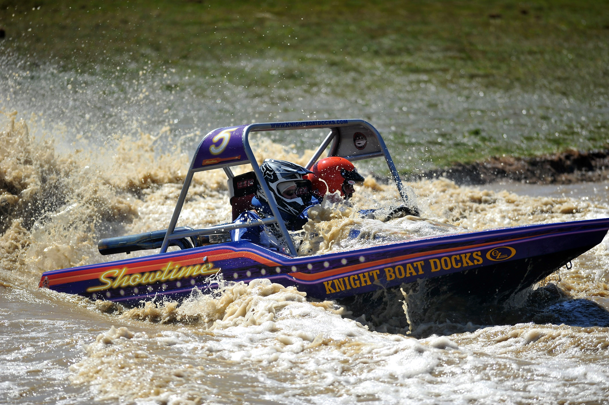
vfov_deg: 4.6
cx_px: 304
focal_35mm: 300
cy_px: 202
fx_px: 5072
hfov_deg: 6.9
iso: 200
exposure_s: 1/4000
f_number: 2.8
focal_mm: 300
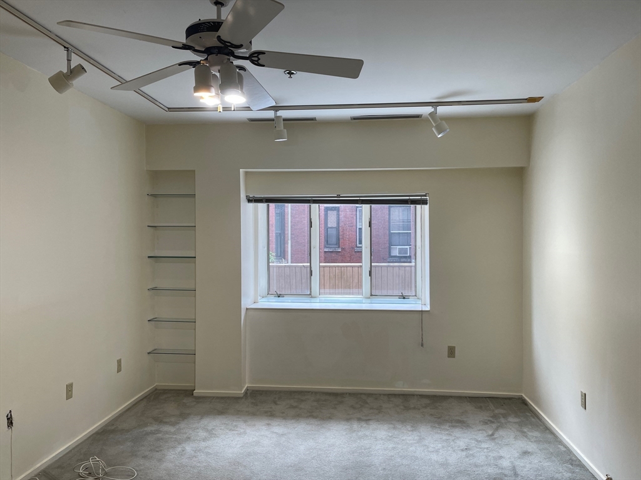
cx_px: 320
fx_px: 481
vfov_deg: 53.1
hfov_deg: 67.3
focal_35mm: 26
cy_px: 240
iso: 50
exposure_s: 1/120
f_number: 1.6
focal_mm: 4.2
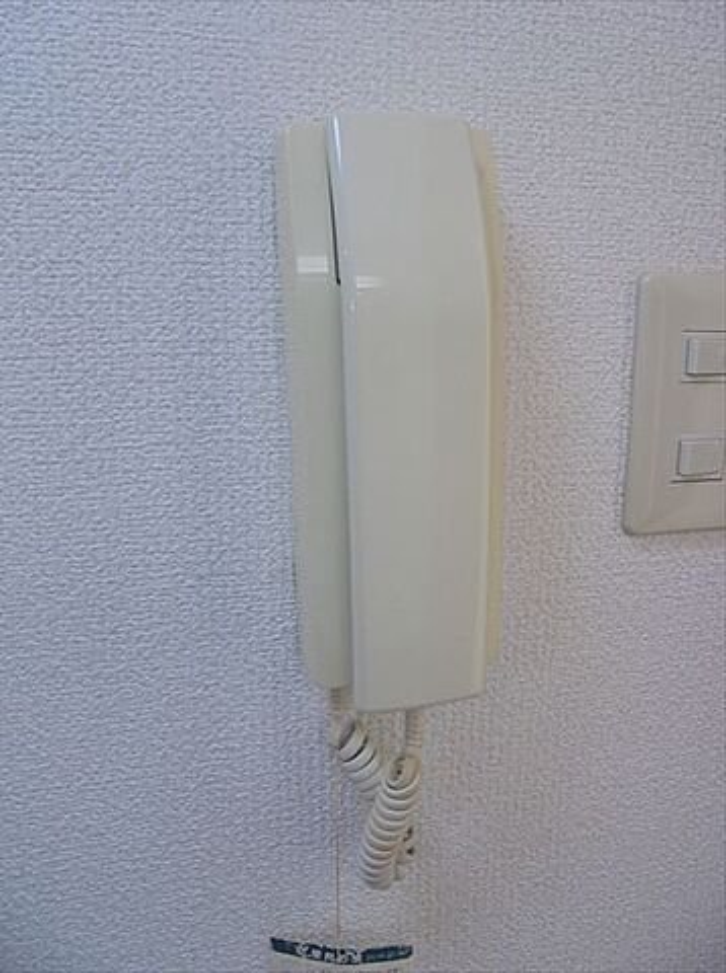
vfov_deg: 67.4
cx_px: 363
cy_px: 486
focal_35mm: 26
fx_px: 730
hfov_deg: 52.9
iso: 100
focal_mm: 4.6
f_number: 3.5
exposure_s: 1/30
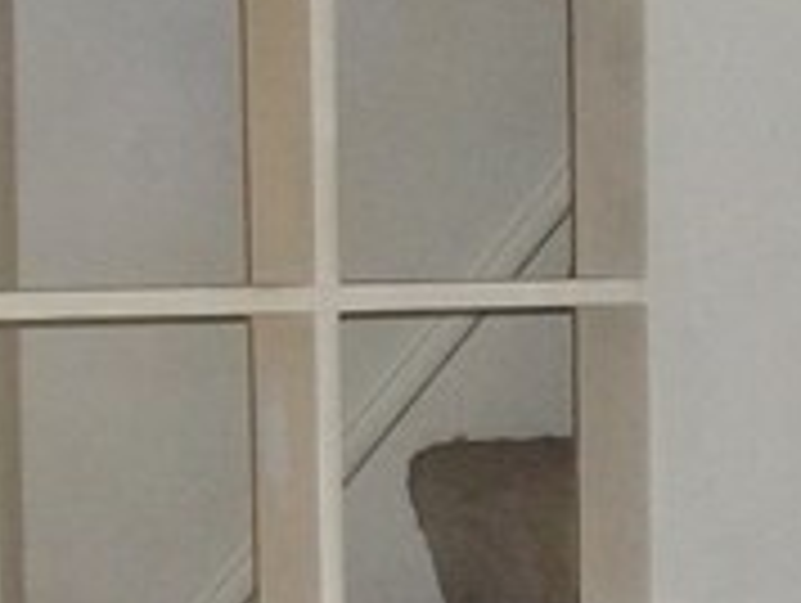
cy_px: 904
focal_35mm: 184
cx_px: 756
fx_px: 4263
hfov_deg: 10.7
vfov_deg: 7.9
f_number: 2.9
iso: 160
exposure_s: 1/30
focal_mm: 5.7
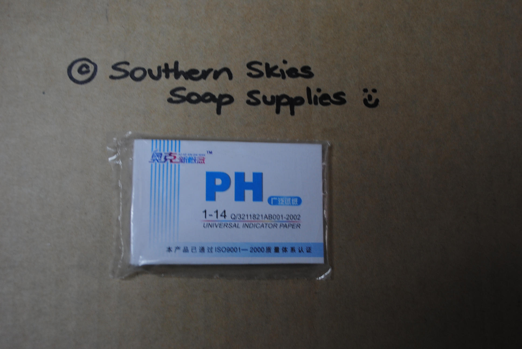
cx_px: 261
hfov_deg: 49.5
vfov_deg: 34.3
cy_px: 174
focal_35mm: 39
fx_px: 566
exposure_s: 1/30
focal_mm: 26
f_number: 4.2
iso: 250
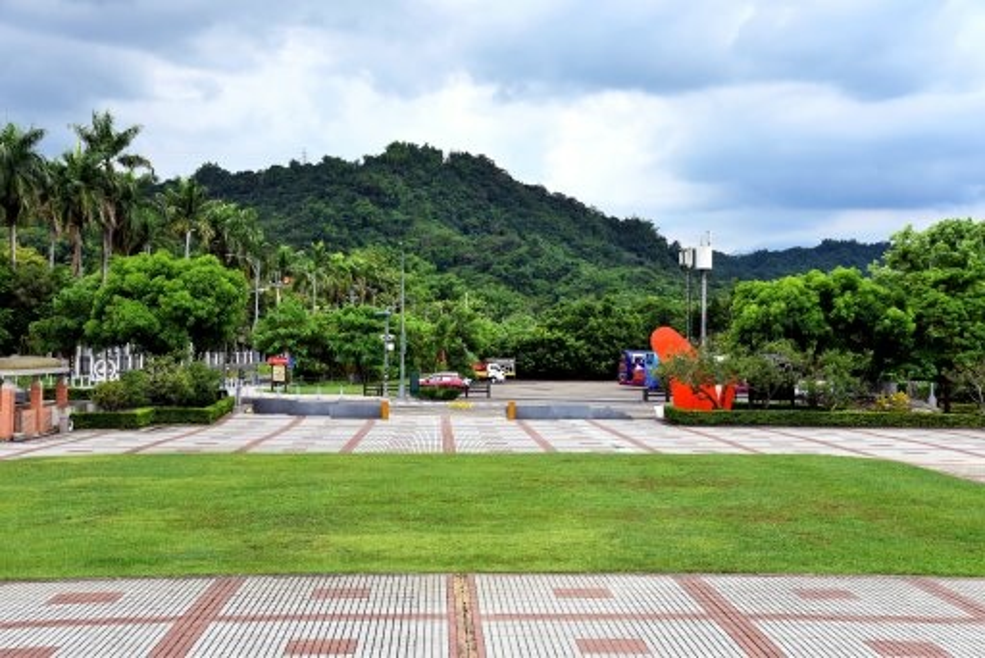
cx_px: 492
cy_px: 329
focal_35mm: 50
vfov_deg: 27.0
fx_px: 1369
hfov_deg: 39.6
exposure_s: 1/250
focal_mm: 50
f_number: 8
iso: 100
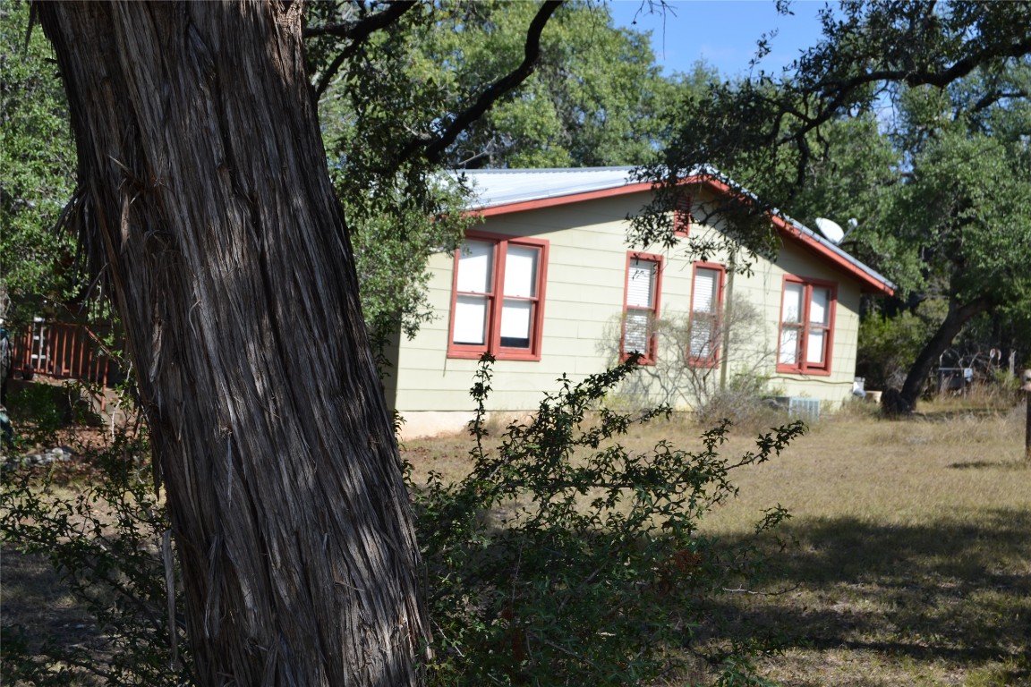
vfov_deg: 26.5
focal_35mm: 51
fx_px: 1460
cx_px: 516
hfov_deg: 38.9
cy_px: 344
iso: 100
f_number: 8
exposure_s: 1/250
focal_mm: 34
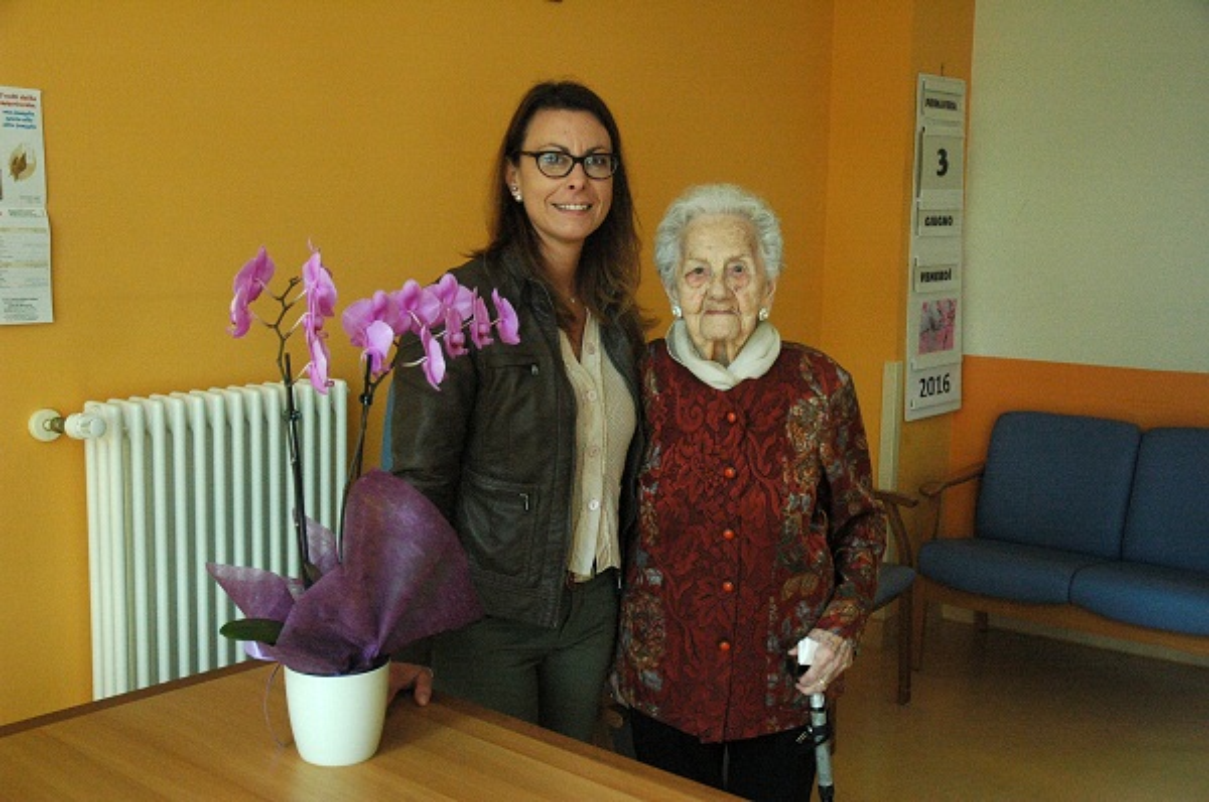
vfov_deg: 32.9
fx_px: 1358
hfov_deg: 48.0
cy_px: 401
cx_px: 604
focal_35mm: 40
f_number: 4
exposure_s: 1/50
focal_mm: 27
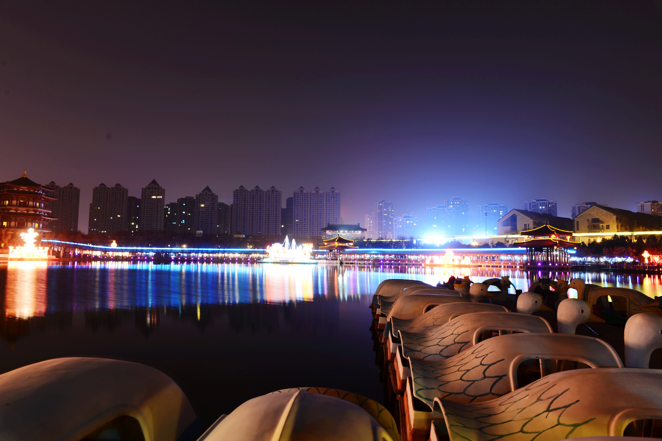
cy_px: 220
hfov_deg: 73.7
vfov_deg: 53.1
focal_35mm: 24
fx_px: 441
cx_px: 331
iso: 100
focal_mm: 24
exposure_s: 20
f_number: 8
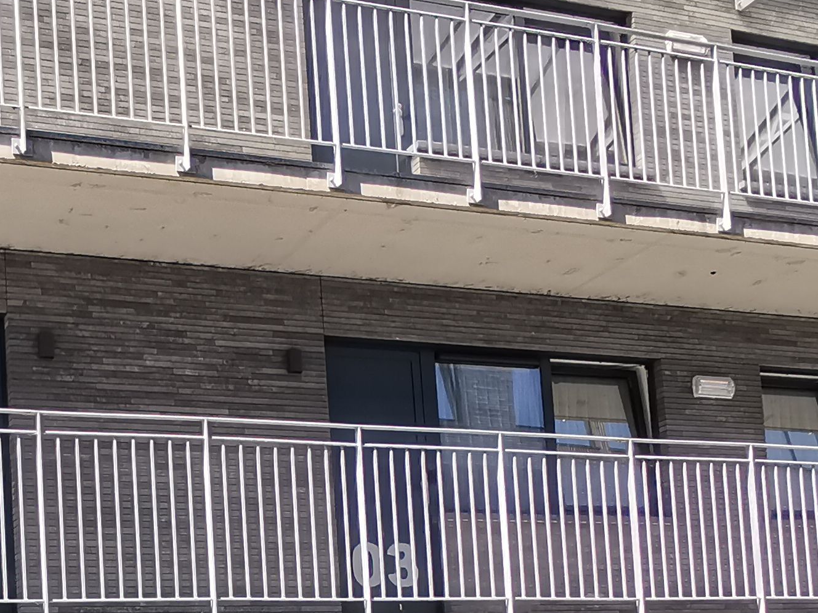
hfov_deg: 31.7
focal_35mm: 59
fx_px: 1394
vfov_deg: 23.2
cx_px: 147
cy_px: 691
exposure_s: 1/209
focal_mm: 2.23
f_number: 2.2
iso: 50
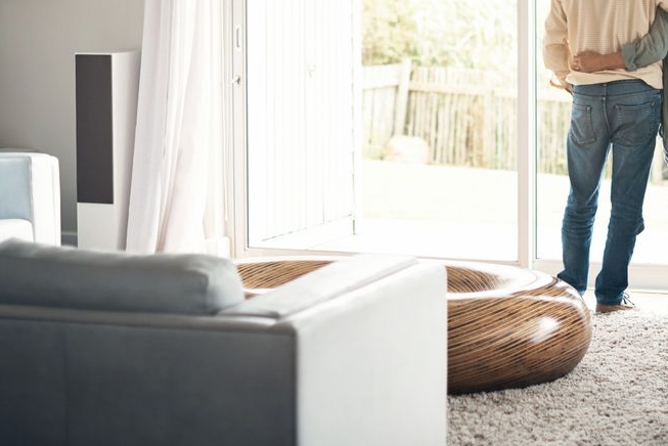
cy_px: 25
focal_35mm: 96
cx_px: 465
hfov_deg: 21.1
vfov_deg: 14.1
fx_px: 1782
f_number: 2
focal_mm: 50
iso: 200
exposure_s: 1/800
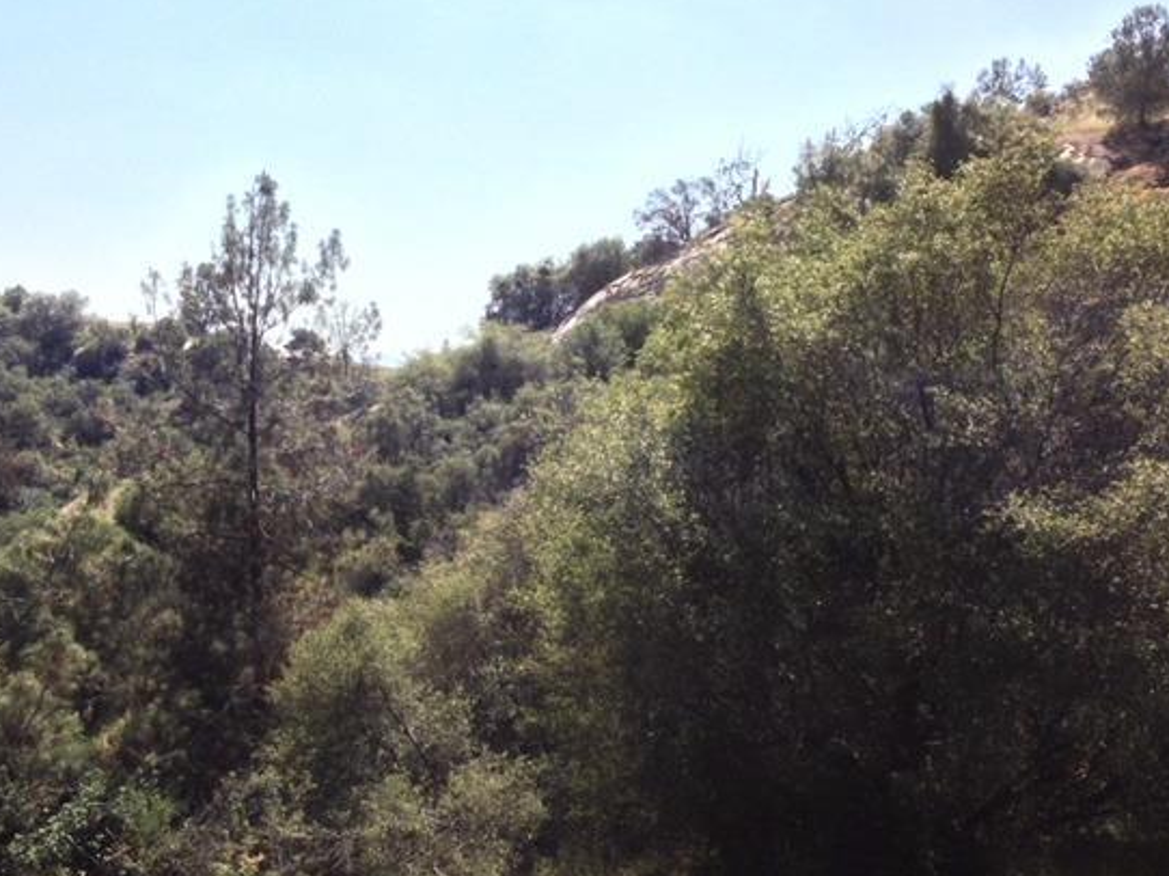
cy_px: 434
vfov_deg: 36.8
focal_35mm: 39
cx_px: 537
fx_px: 1316
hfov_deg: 47.8
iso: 50
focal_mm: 4.13
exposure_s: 1/2710
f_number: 2.4
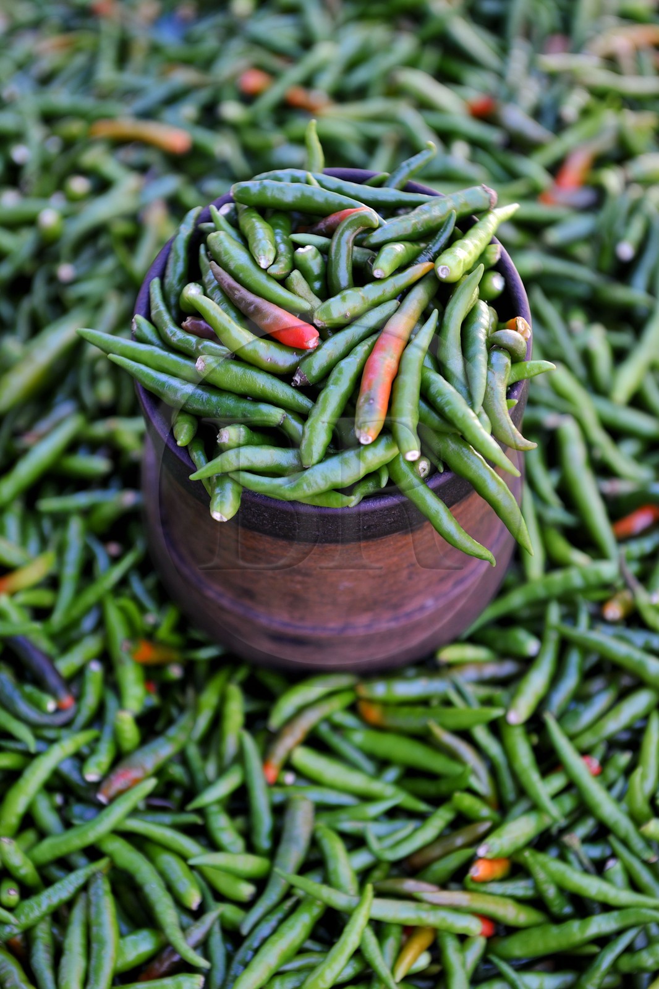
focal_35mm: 70
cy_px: 494
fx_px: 1923
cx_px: 330
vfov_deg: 28.8
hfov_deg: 19.4
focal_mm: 70
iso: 200
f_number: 5
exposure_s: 1/60
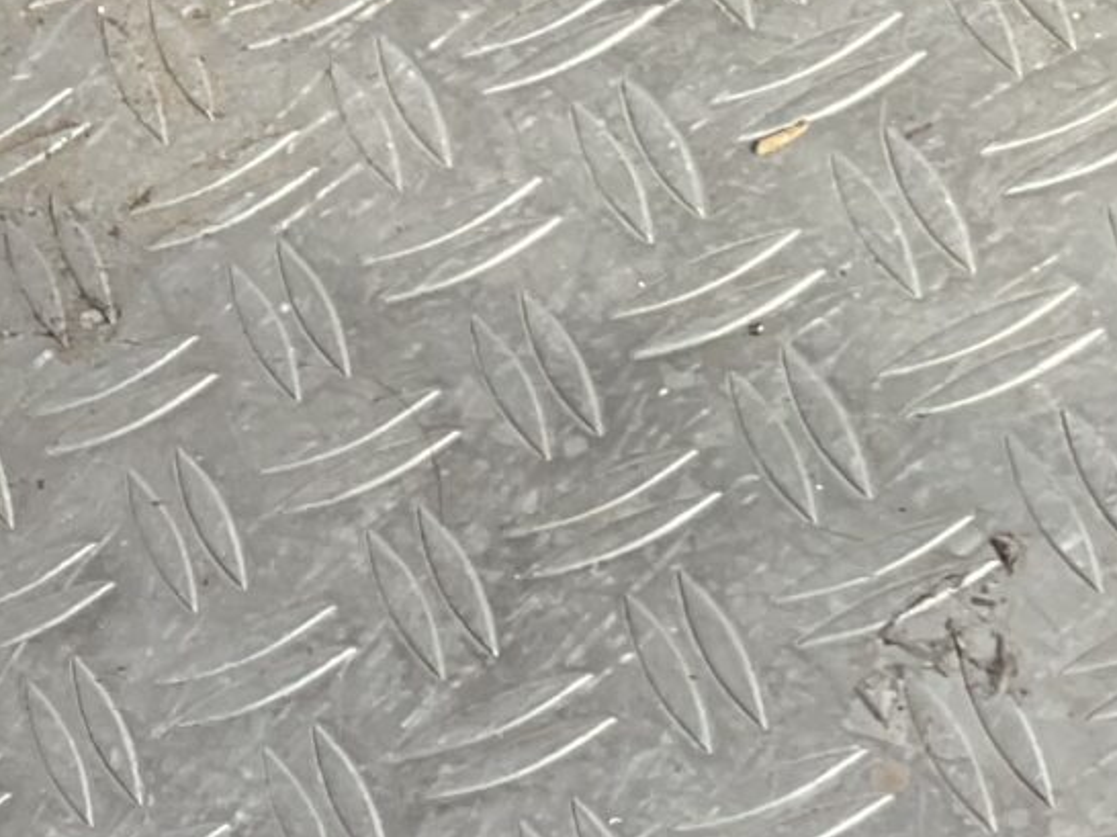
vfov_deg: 10.8
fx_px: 4387
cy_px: 857
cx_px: -1313
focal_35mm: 136
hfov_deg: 12.3
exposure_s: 1/310
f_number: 1.8
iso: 16
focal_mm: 3
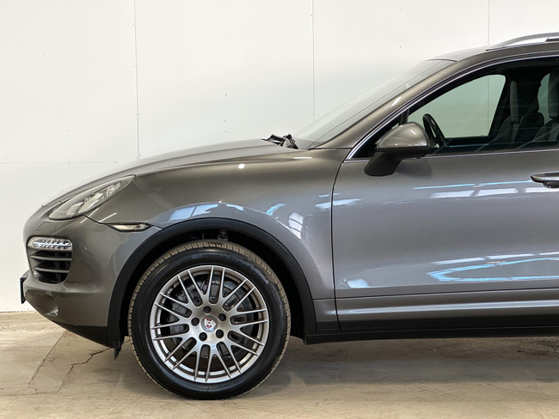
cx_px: 280
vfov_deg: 19.2
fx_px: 1244
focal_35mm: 77
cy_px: 210
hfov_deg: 25.3
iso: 250
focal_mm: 9
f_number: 2.8
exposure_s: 1/50
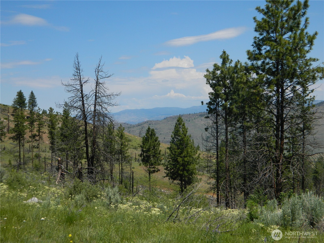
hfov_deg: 40.4
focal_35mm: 47
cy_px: 122
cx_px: 162
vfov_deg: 30.9
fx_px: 440
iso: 80
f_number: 10.2
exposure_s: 1/200
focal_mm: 8.4
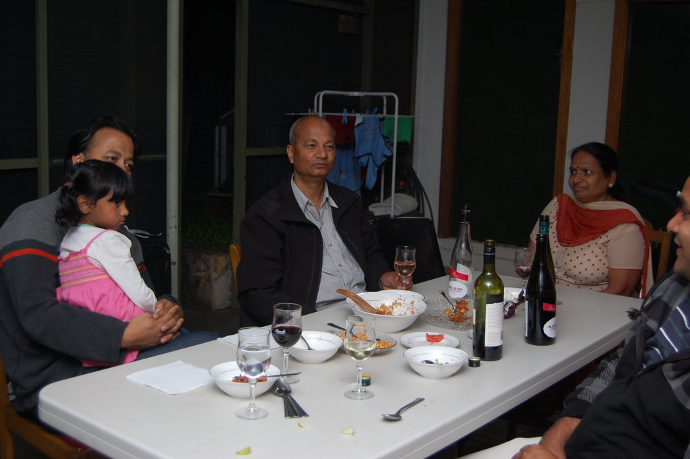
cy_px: 230
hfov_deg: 49.6
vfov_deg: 34.2
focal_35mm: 39
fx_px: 747
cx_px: 345
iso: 400
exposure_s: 1/60
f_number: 4.2
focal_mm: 26
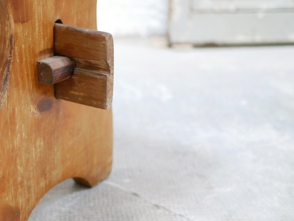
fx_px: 552
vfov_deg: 22.6
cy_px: 102
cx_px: 74
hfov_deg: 29.4
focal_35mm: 65
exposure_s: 1/20
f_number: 1.7
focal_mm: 20
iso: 3200
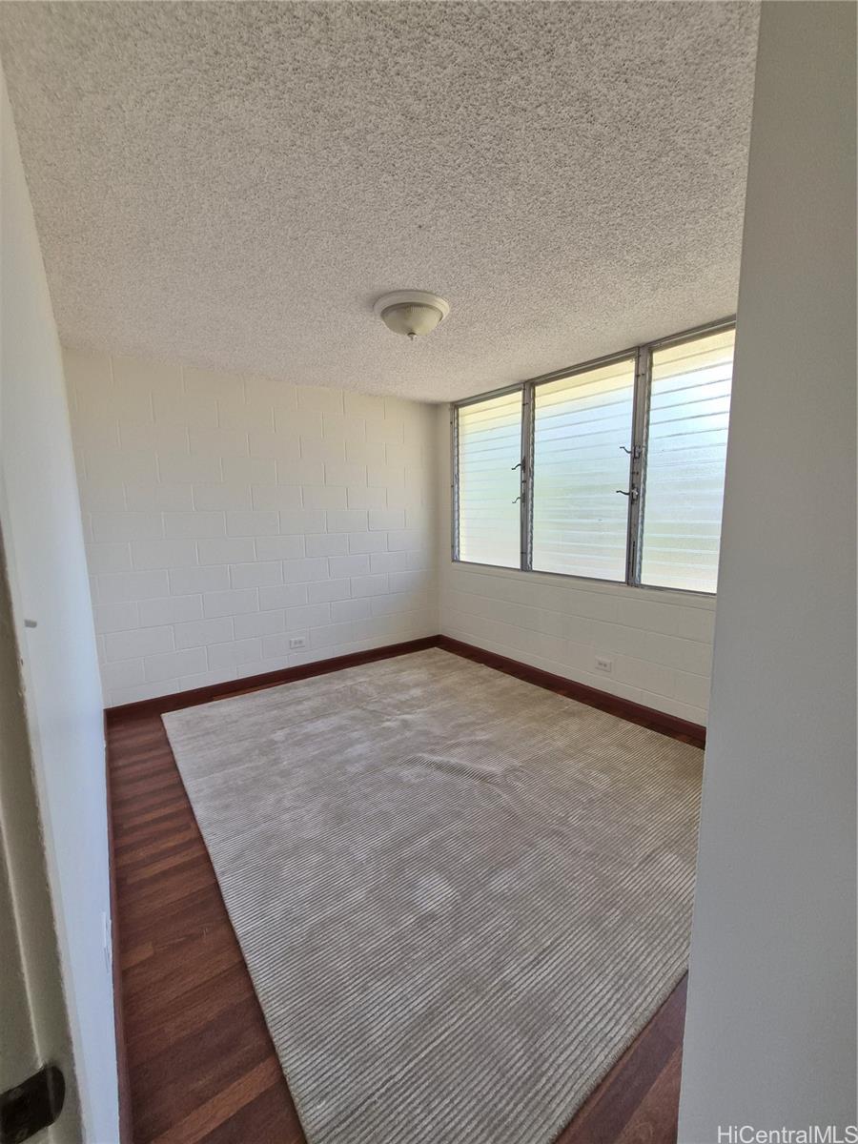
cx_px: 429
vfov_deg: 106.2
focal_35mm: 13
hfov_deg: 89.9
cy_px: 572
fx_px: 430
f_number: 2.2
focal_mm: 1.7
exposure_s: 1/120
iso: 40
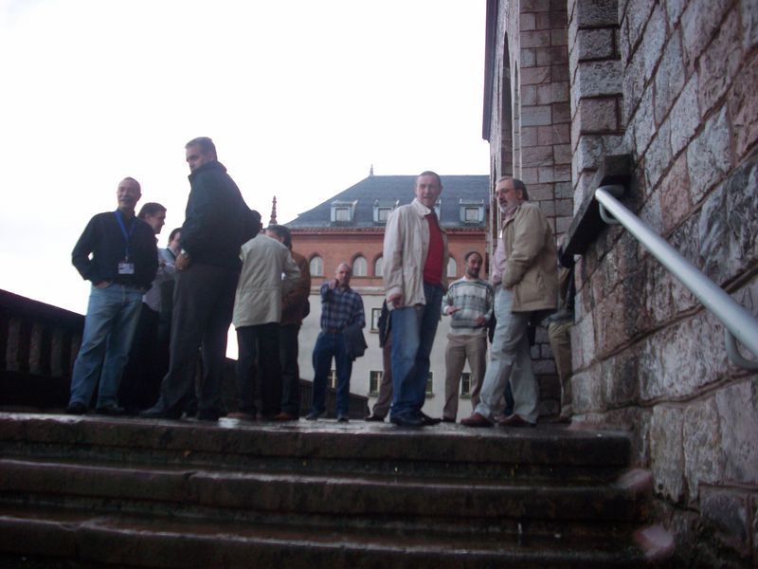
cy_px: 284
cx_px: 379
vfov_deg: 38.7
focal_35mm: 37
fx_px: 810
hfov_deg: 50.1
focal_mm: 6.2
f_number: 2.8
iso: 80
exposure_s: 1/361
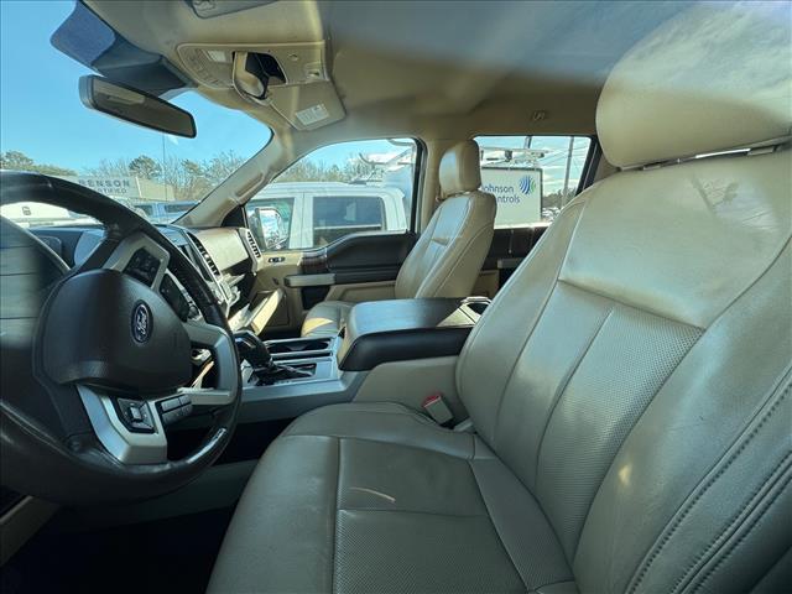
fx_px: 320
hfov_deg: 102.1
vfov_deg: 85.7
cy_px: 297
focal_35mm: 14
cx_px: 396
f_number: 2.2
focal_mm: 2.22
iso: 40
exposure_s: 1/166
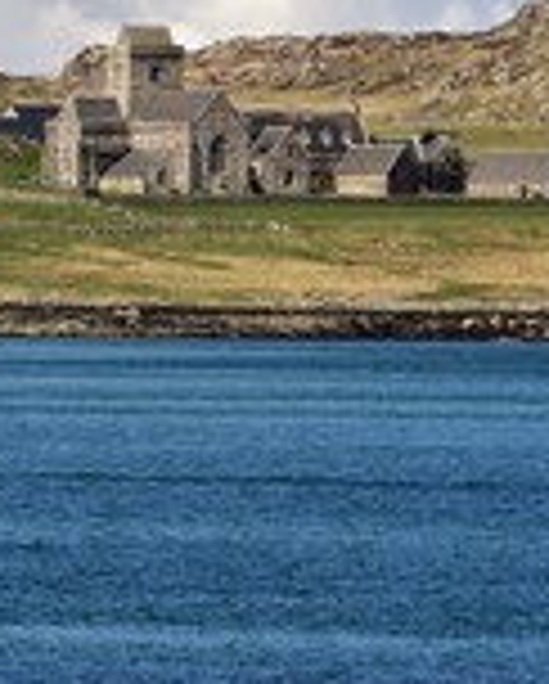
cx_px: 378
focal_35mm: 517
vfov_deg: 3.7
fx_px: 10479
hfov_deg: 3.0
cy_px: 148
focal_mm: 200
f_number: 14
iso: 200
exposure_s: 1/320
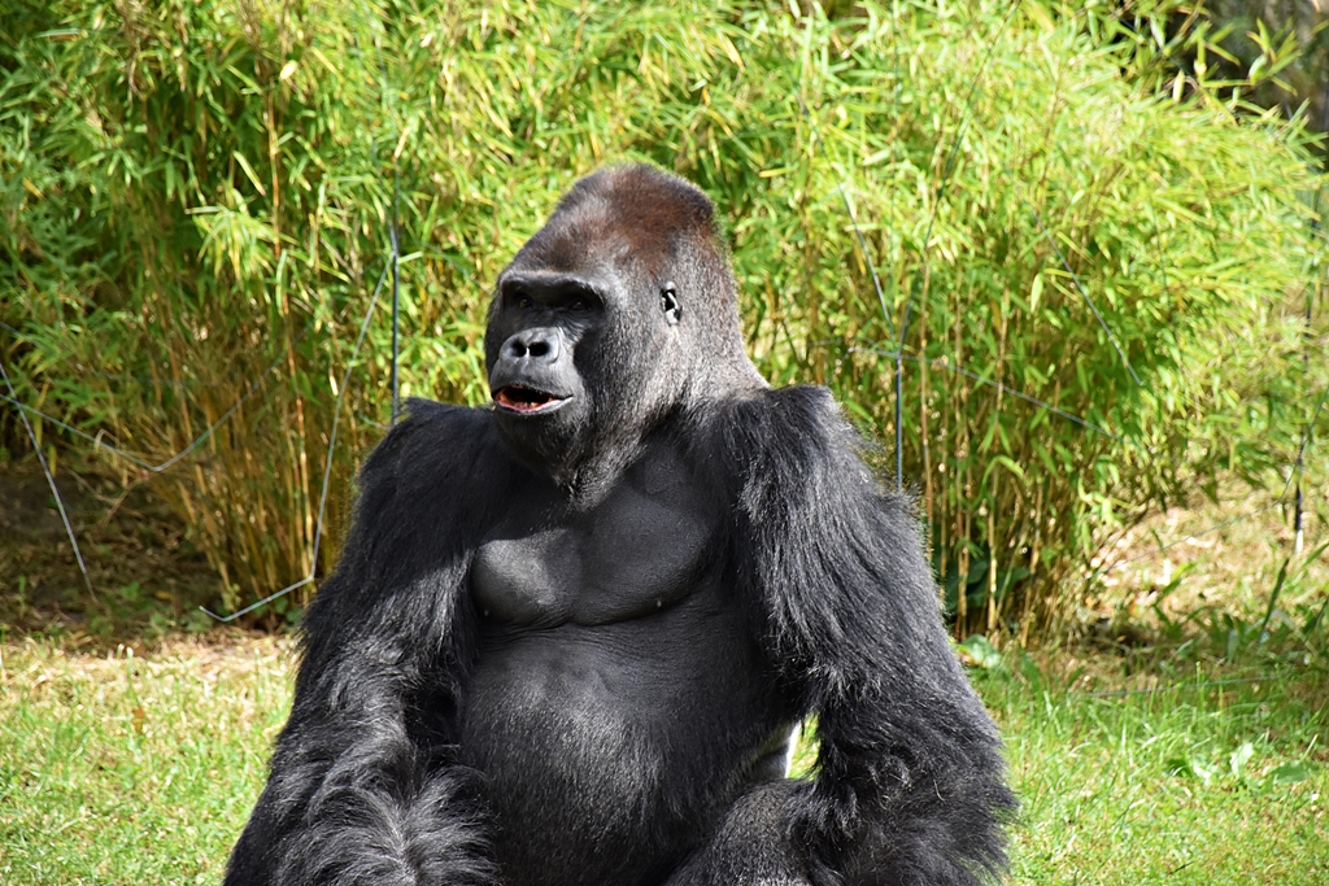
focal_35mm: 210
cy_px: 443
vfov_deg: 6.5
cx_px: 664
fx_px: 7753
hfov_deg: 9.8
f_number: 5.6
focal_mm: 140
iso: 1000
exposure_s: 1/500
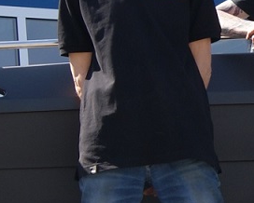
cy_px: 68
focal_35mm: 207
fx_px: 1557
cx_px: 363
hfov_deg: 9.1
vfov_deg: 7.5
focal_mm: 26
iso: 100
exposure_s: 1/80
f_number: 10
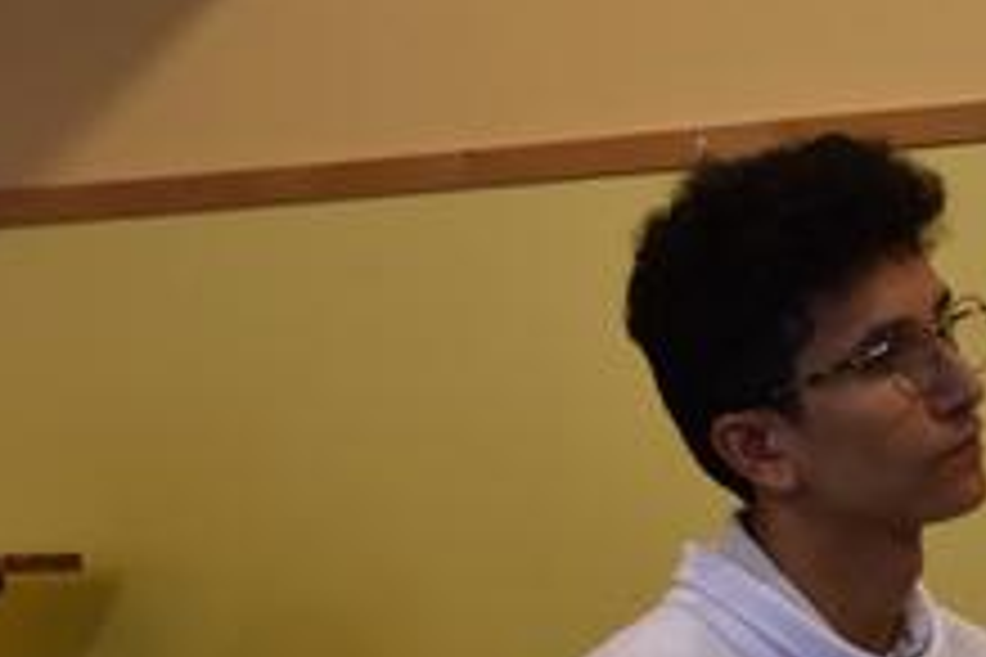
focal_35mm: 230
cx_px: 1346
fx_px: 6299
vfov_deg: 5.9
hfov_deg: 8.8
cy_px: 812
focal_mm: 48
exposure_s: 1/60
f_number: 4.5
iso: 720
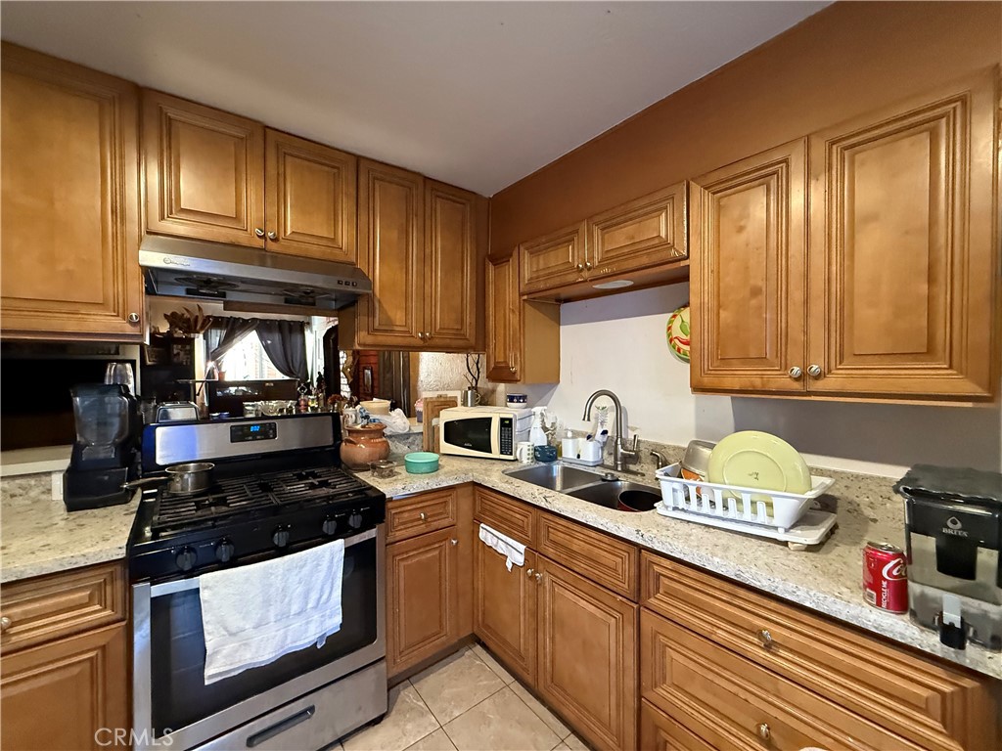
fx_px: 405
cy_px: 376
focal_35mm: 14
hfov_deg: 102.1
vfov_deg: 85.7
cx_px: 501
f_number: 2.2
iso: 640
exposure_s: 1/60
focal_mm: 2.22
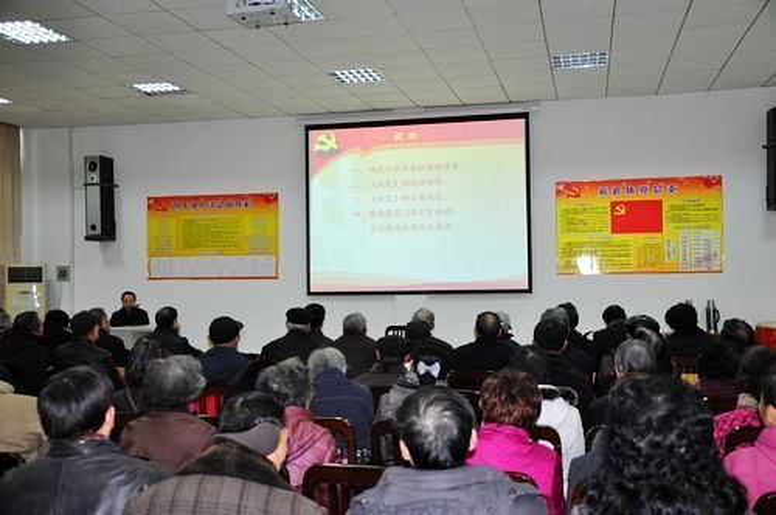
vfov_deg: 34.1
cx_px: 388
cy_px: 258
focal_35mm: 39
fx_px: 840
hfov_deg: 49.6
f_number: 4
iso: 800
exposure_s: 1/60
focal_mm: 26
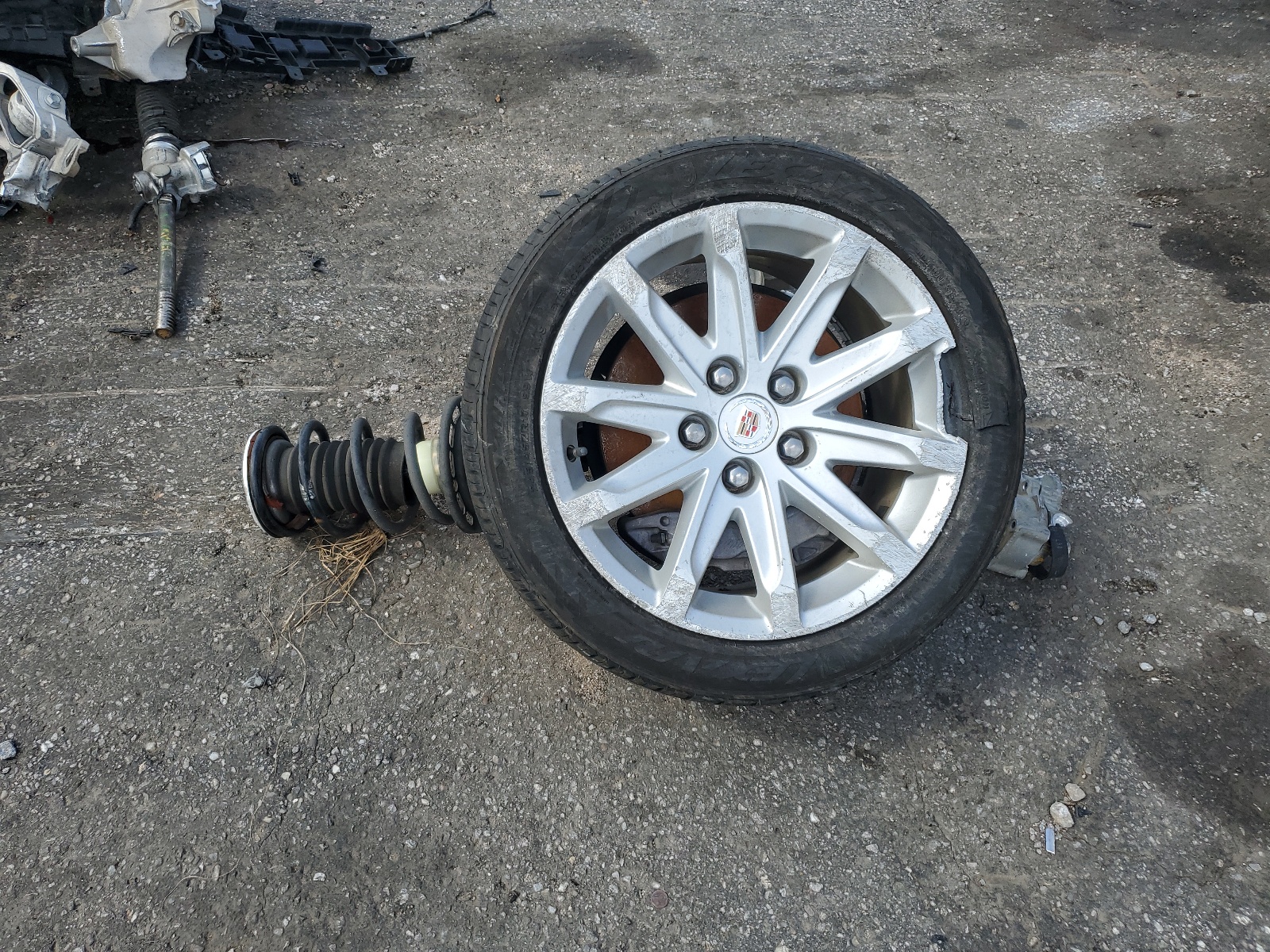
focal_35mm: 26
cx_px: 635
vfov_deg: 53.1
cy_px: 476
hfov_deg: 67.3
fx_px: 954
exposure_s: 1/1000
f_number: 1.5
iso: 50
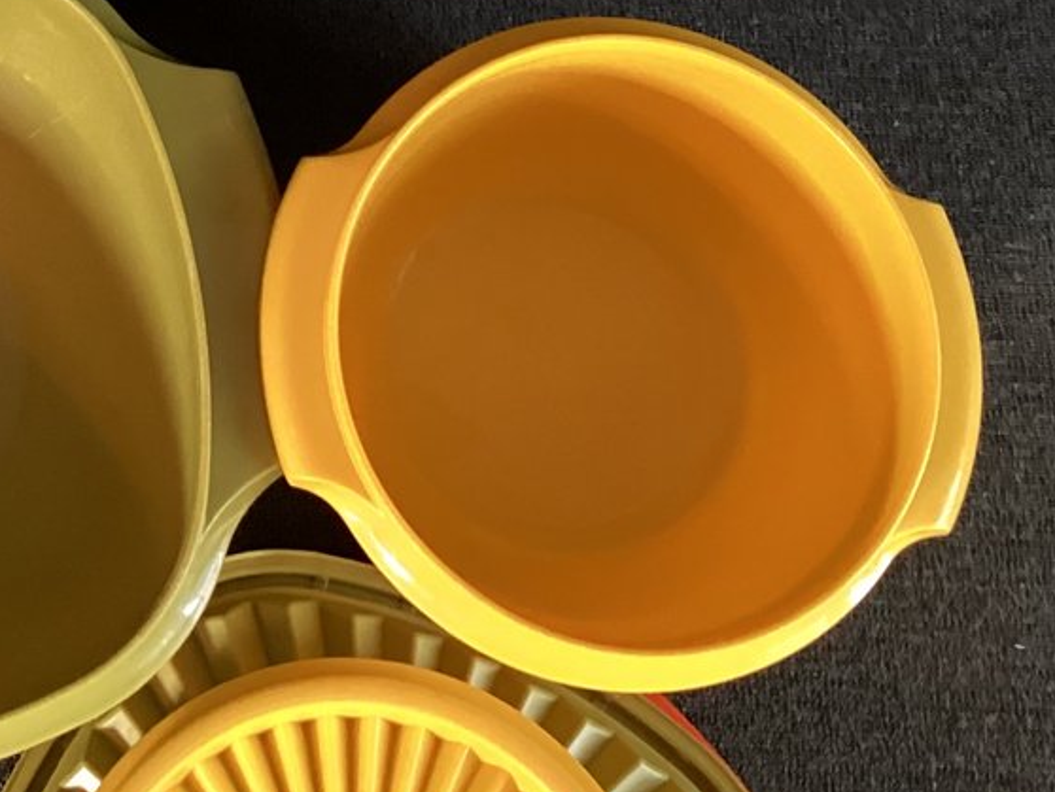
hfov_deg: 22.7
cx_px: 111
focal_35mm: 84
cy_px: -256
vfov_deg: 16.5
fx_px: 2561
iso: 320
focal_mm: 3.3
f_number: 2.4
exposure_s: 1/40
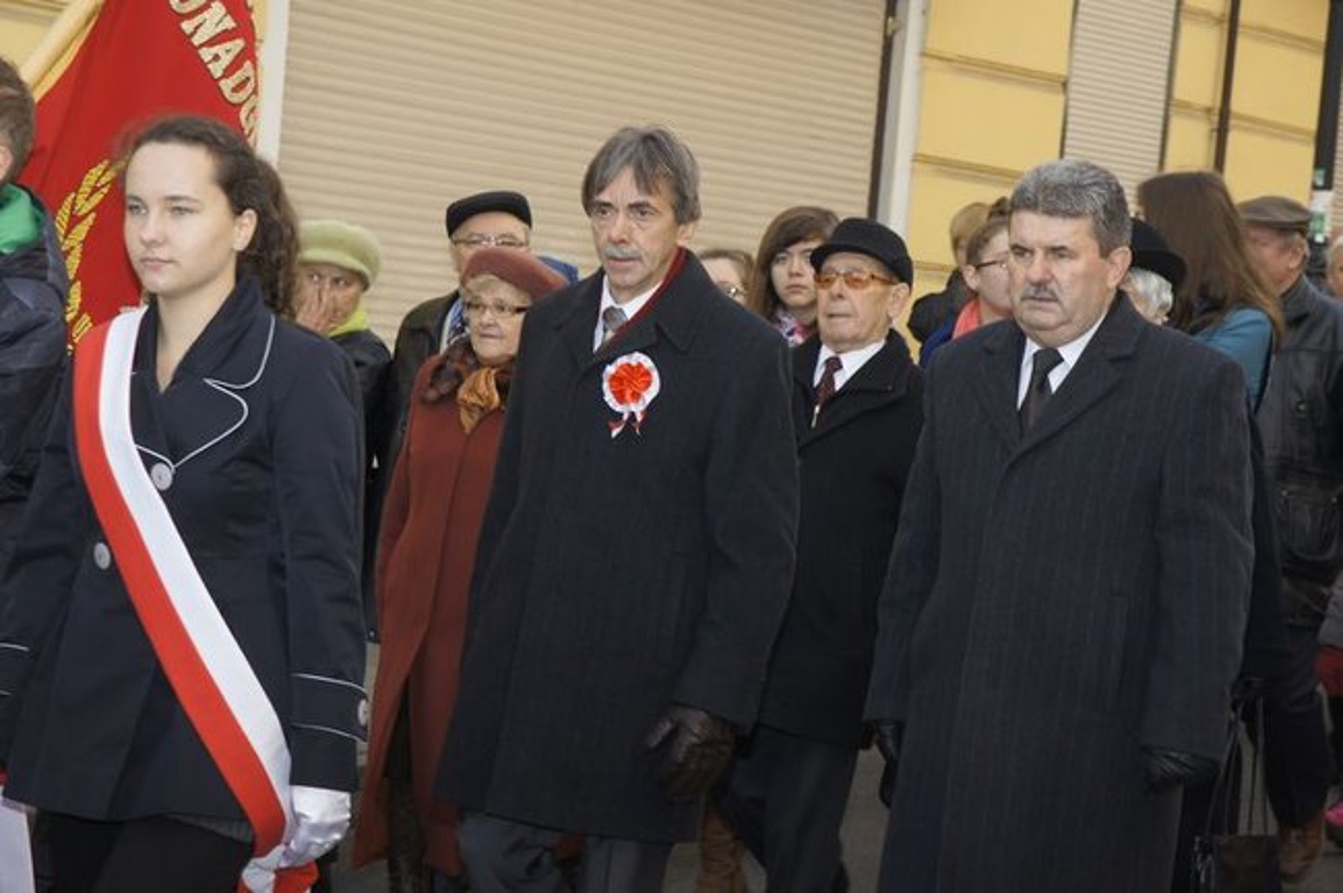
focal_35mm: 105
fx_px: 3913
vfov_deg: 13.0
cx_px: 672
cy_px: 446
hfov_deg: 19.5
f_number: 5.6
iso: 200
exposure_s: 1/125
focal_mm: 70
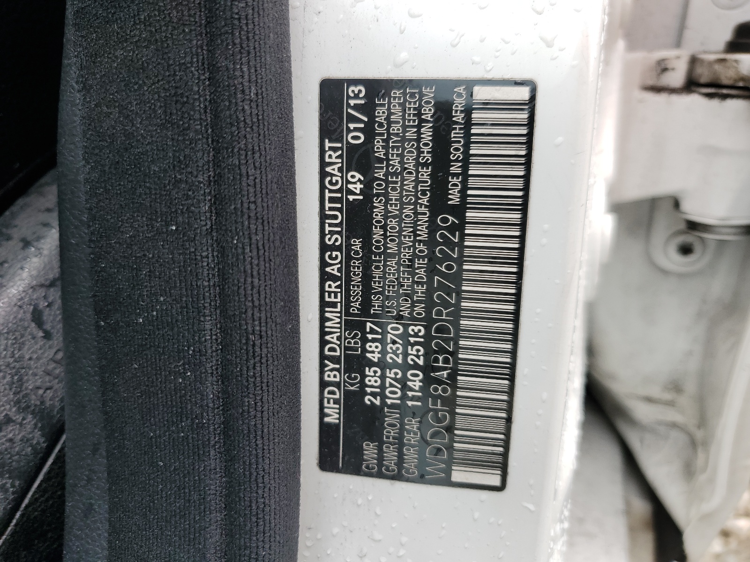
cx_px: 375
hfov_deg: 67.3
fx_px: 563
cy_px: 281
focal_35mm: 26
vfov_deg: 53.1
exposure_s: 1/500
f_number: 1.5
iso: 50
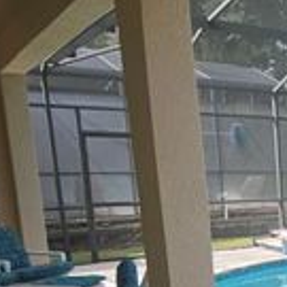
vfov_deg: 27.1
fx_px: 563
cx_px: 501
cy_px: 283
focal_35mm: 60
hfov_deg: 20.9
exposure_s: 1/336
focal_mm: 1.7
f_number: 2.2
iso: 32
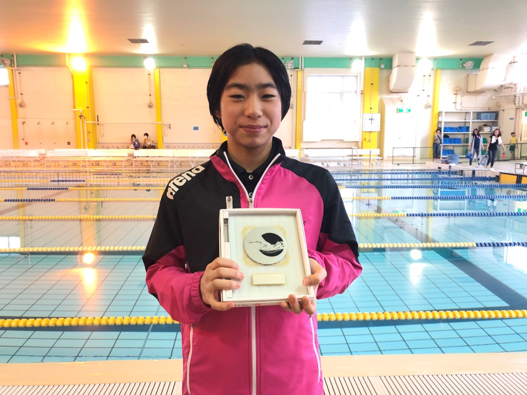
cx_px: 264
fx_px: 426
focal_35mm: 28
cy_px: 198
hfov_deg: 63.4
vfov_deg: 49.7
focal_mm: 3.99
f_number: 1.8
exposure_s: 1/17
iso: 50
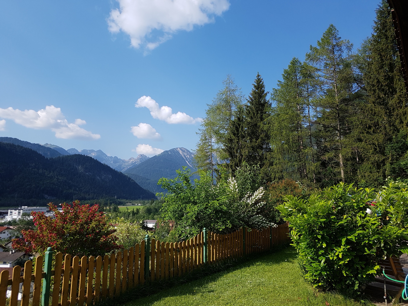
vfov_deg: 53.1
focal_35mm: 26
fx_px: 306
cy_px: 153
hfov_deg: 67.3
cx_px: 204
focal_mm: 4.2
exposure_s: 1/2136
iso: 50
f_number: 1.7
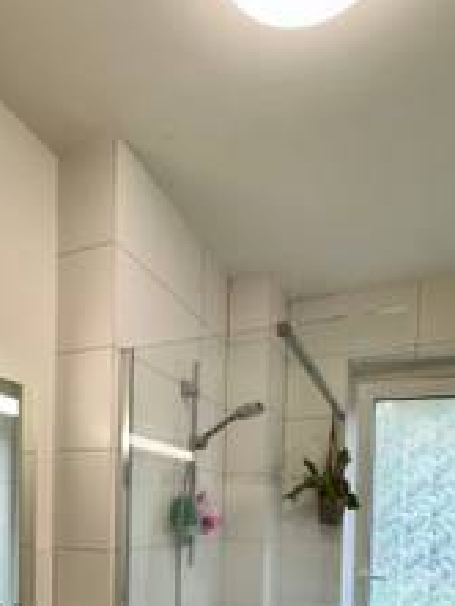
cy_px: 528
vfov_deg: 57.5
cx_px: 195
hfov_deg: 51.2
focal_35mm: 27
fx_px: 473
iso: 64
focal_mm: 2.22
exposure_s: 1/100
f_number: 2.2
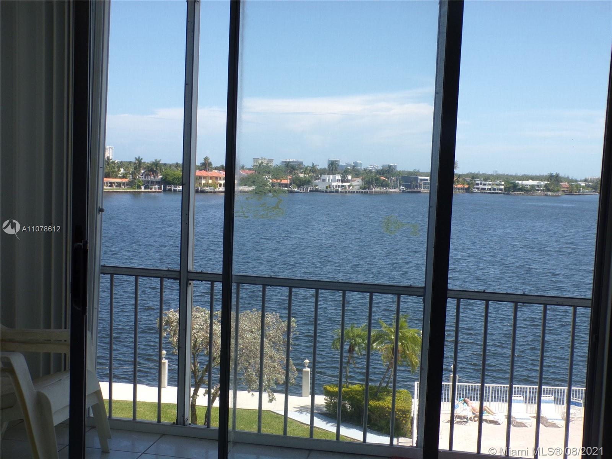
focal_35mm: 42
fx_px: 743
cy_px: 230
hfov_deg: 44.8
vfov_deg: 34.3
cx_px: 306
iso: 80
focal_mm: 7.6
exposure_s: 1/250
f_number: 4.9
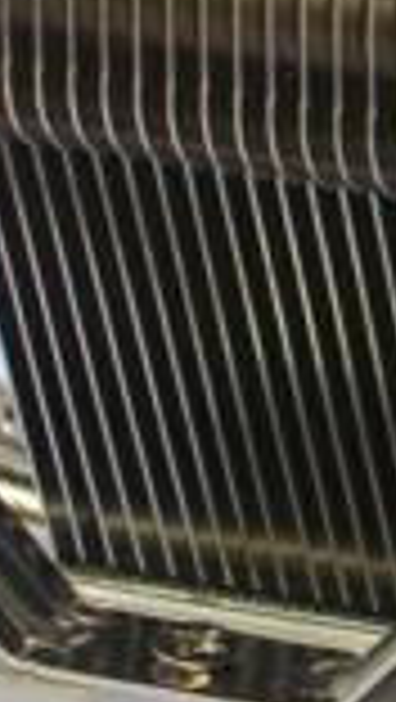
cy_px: 76
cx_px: 716
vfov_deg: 6.3
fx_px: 6333
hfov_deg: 3.6
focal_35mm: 340
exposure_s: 1/130
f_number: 4
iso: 50
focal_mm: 12.3
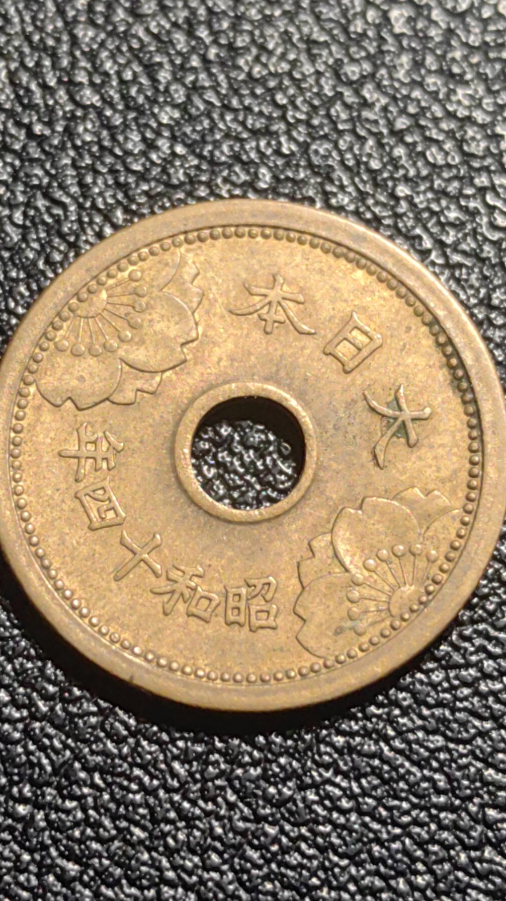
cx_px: 230
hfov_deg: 13.3
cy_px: 450
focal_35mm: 91
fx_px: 2171
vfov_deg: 23.4
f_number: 2
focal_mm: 5.75
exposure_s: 1/100
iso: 160
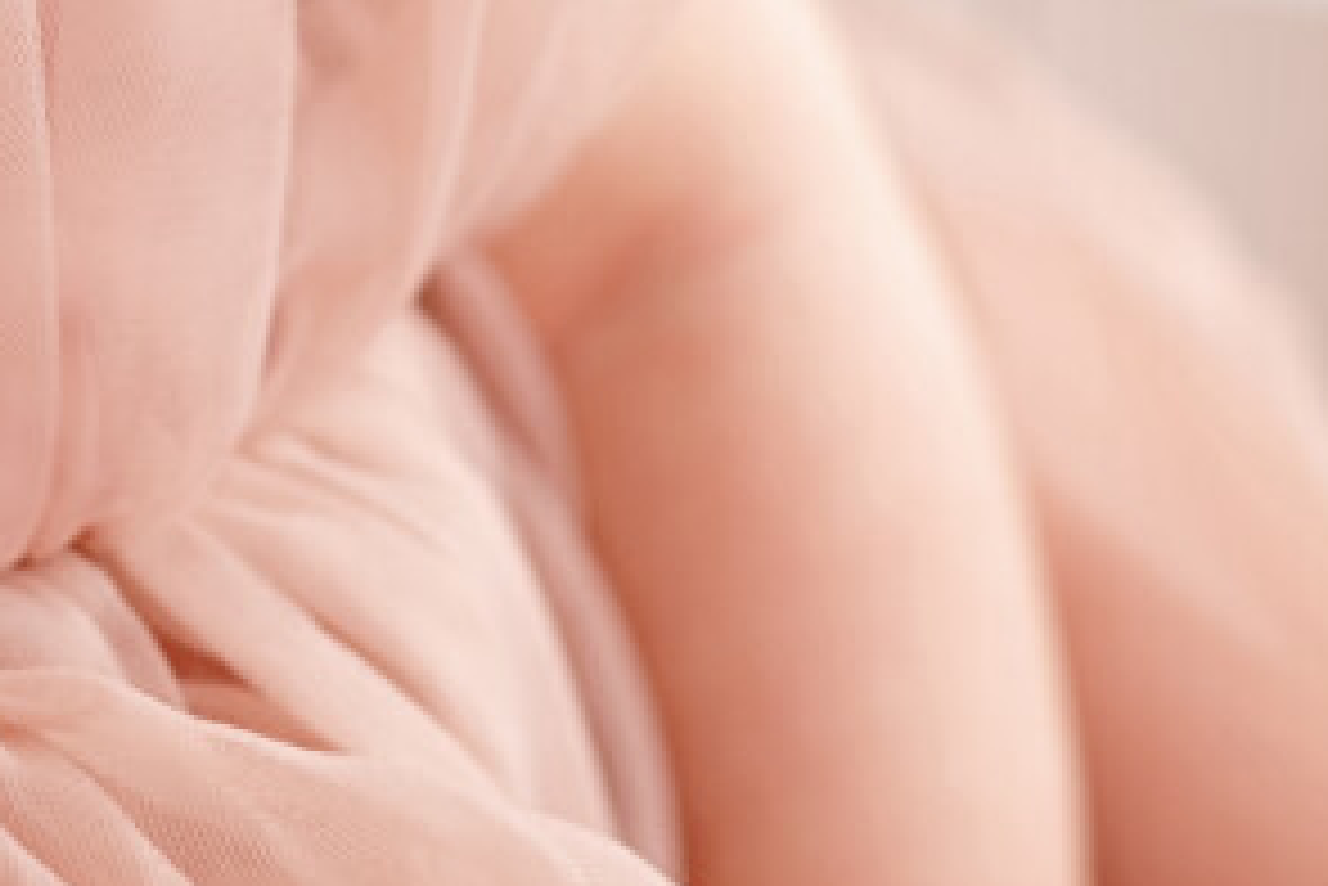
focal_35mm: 325
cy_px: -1012
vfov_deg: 4.2
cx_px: -45
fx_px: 11994
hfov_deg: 6.3
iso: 125
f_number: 1.8
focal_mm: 50
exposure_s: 1/200
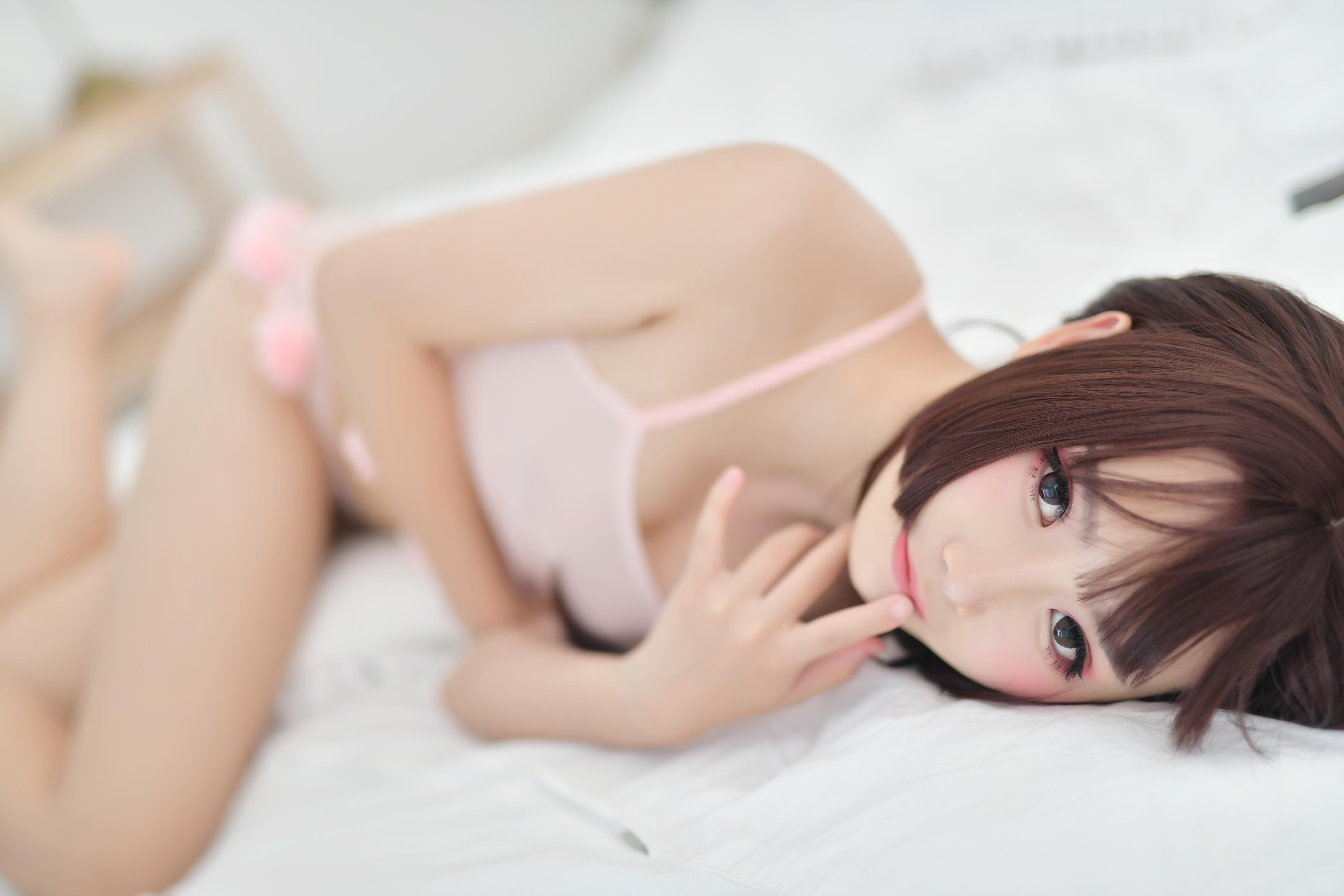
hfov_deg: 39.6
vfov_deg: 27.0
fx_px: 1867
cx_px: 672
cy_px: 448
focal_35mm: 50
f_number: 1.4
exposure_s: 1/250
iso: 125
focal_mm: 50
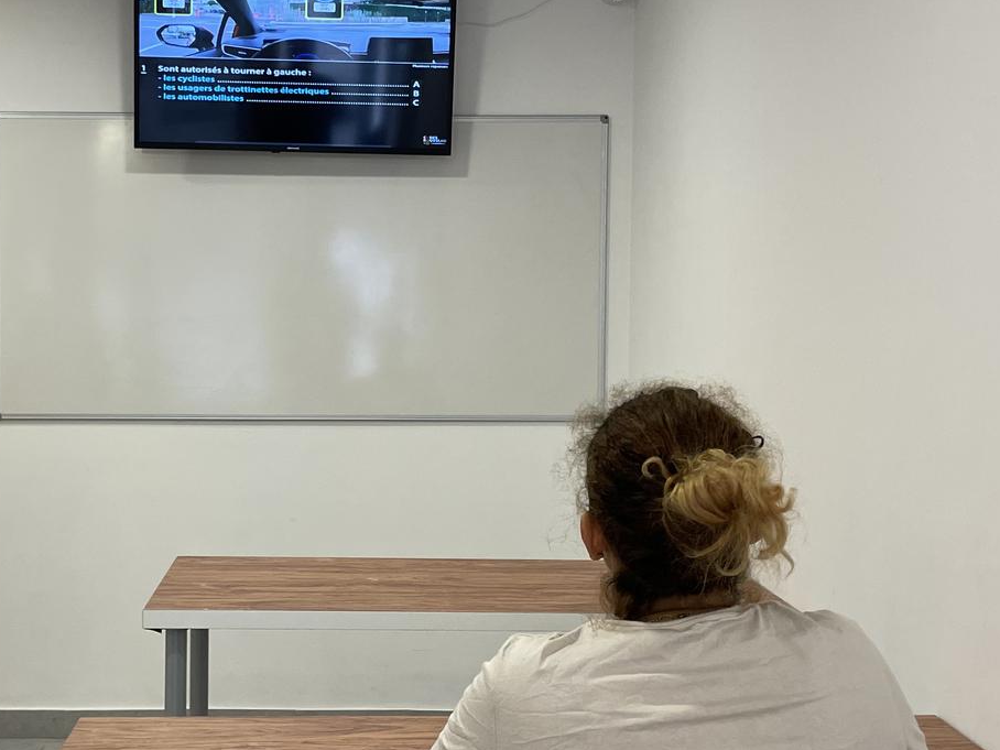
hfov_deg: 34.6
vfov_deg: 26.6
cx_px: 336
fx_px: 1589
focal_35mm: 55
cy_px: 366
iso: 125
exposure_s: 1/120
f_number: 1.6
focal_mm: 4.2
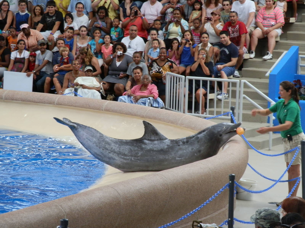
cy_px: 114
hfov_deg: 11.6
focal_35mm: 170
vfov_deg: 8.7
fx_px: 1498
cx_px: 152
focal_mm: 30.48
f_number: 4.6
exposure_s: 1/60
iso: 200
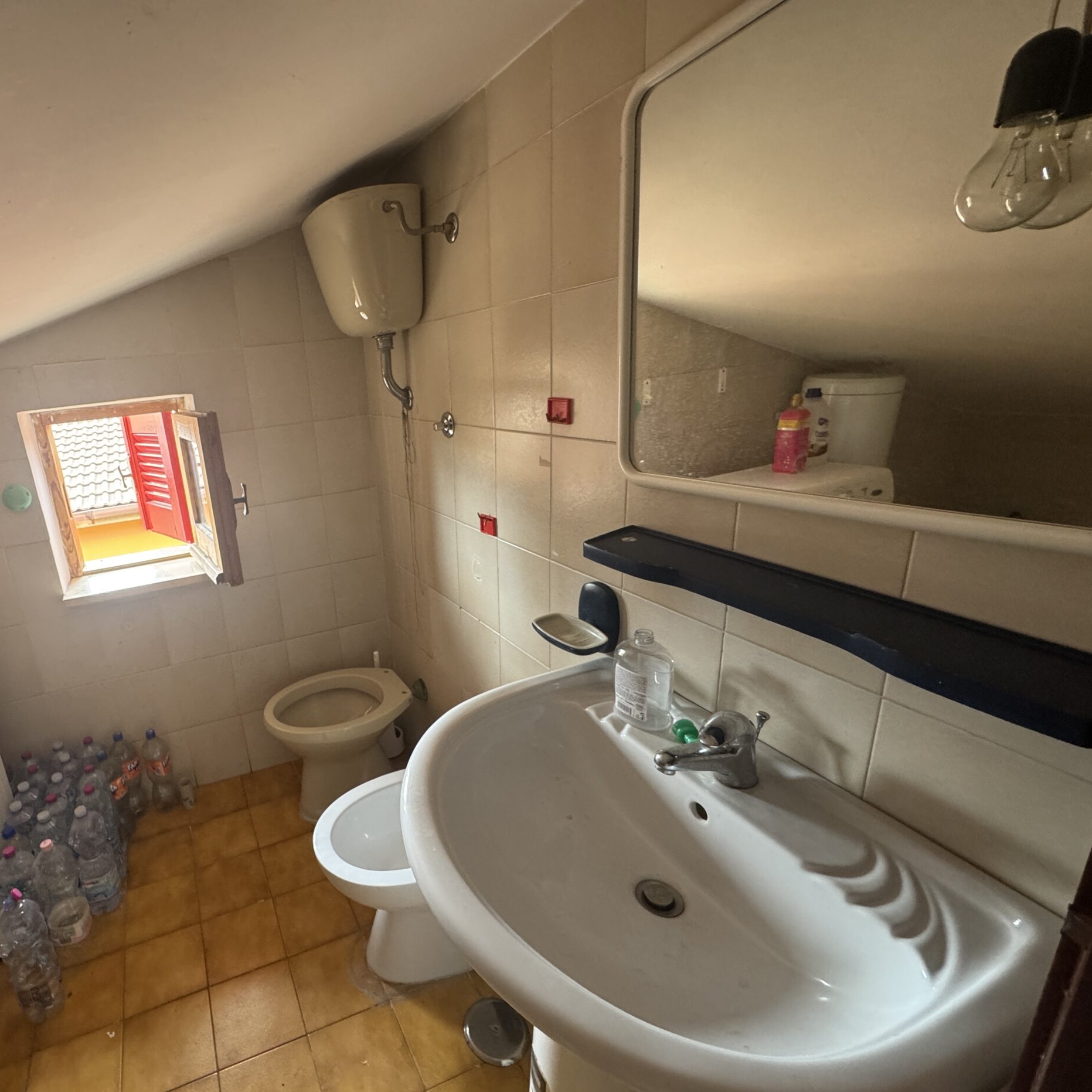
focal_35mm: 17
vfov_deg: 84.0
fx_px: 607
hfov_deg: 80.8
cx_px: 353
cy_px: 560
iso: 320
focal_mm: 2.22
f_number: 2.2
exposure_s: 1/73
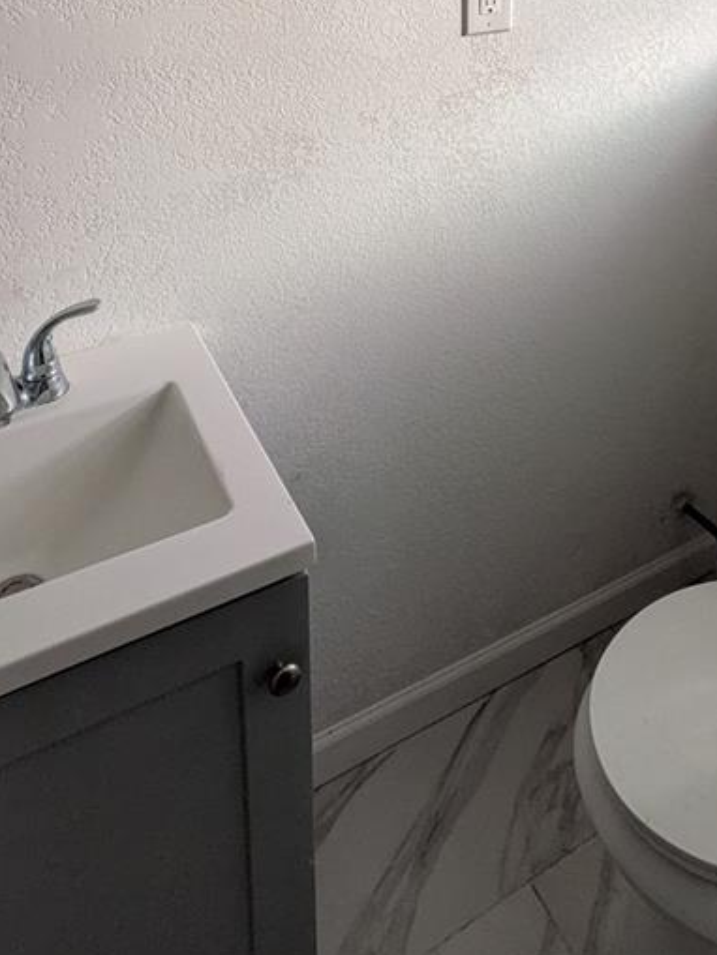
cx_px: 480
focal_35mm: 33
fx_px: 911
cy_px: 64
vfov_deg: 48.4
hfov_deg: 42.4
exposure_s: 1/526
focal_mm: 1.83
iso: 49
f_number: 2.2
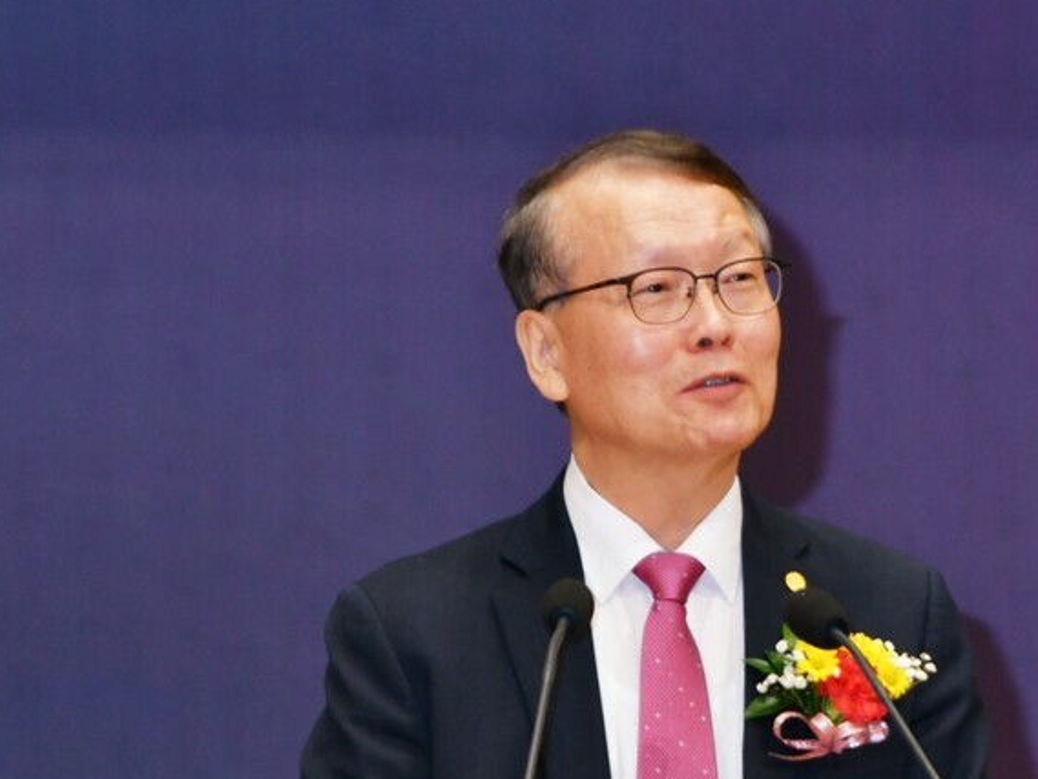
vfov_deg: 3.4
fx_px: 13137
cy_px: 454
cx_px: 690
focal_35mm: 438
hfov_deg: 4.5
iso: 400
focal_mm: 135
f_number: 5.6
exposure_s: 1/80
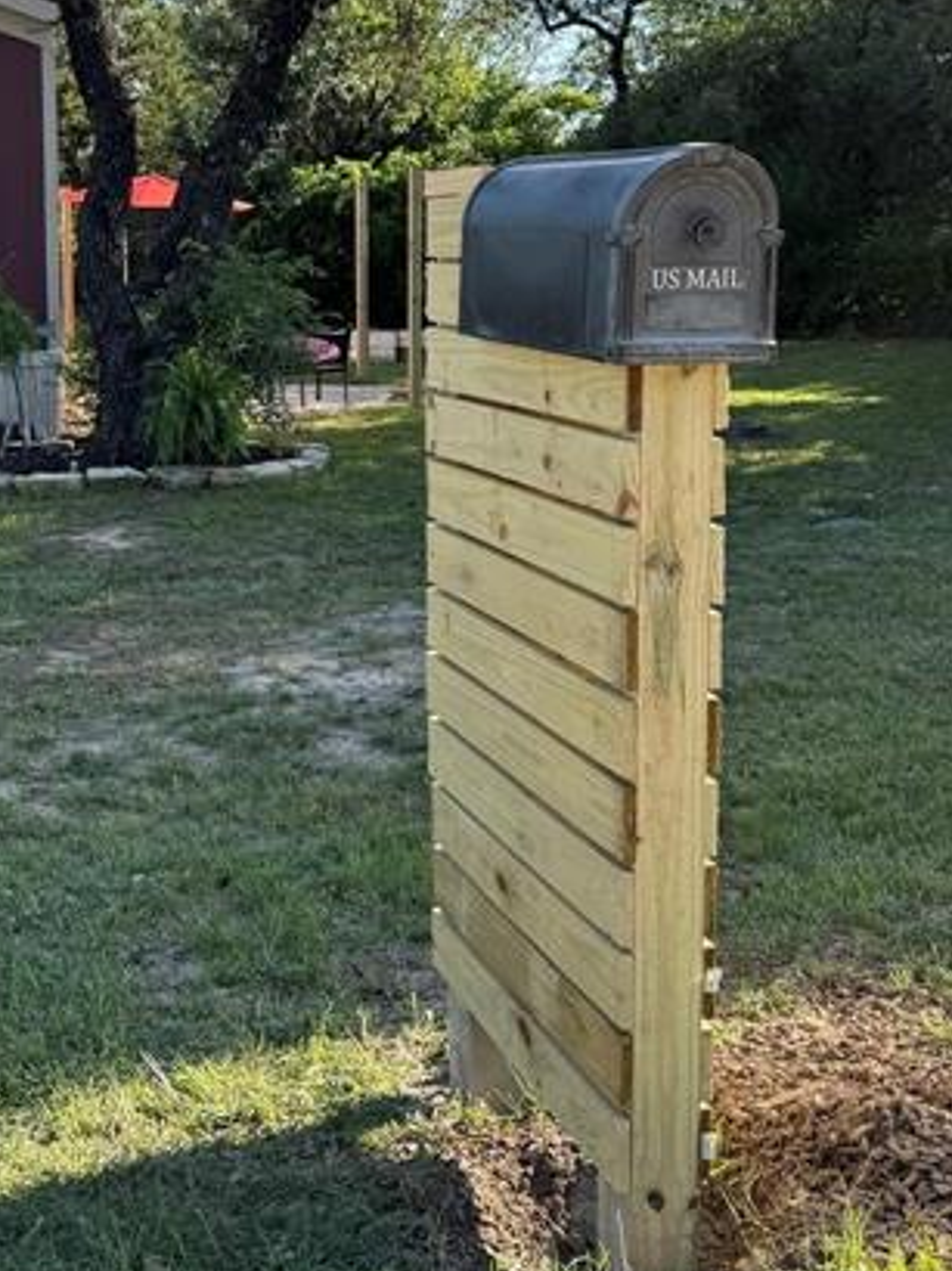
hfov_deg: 31.2
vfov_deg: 41.2
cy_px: 366
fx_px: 1652
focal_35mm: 45
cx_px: 164
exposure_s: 1/1215
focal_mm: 6.76
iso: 80
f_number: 1.78
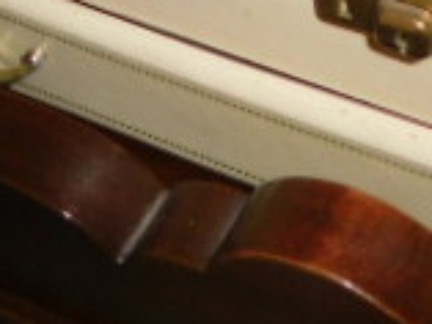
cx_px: 564
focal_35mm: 102
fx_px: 1274
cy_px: -327
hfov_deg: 18.0
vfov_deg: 12.7
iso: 200
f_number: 3.4
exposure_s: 1/30
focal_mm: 4.5
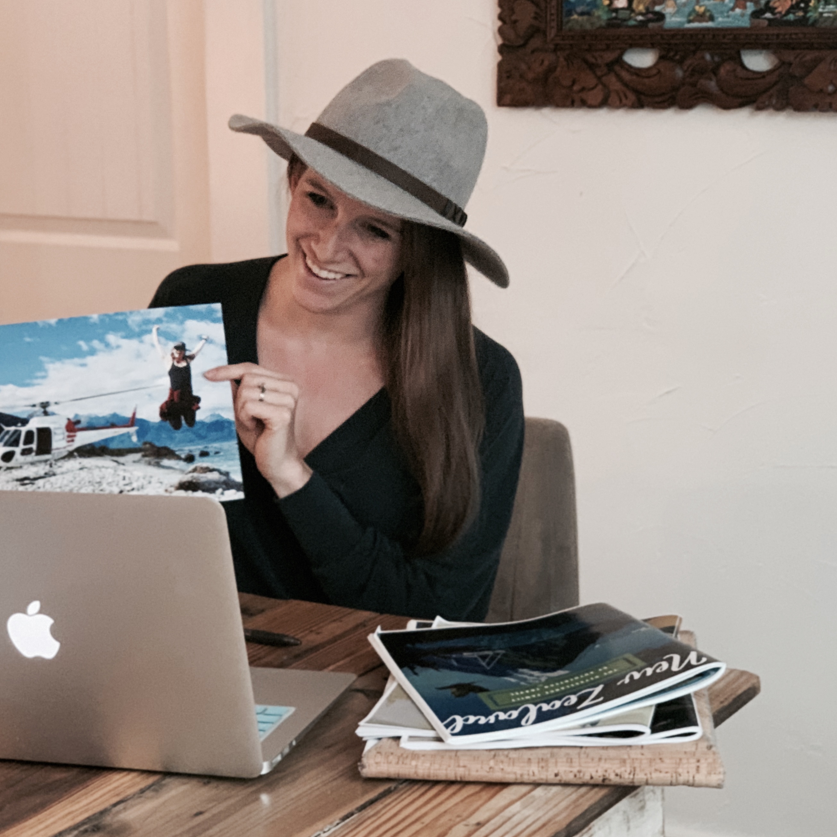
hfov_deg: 24.3
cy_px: 444
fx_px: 1942
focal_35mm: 71
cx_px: 369
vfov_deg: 24.3
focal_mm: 6
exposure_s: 1/40
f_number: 2.4
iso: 320
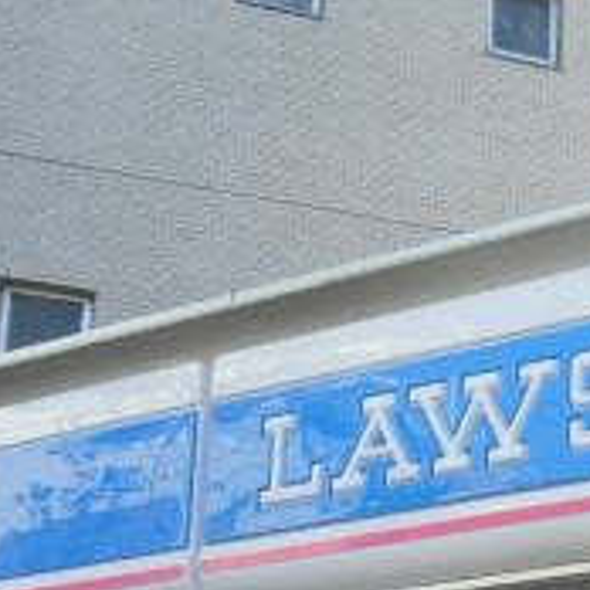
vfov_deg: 20.6
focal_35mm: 78
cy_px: 729
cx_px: 583
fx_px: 1504
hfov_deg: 21.5
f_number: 3
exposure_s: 1/125
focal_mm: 4.24
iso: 64
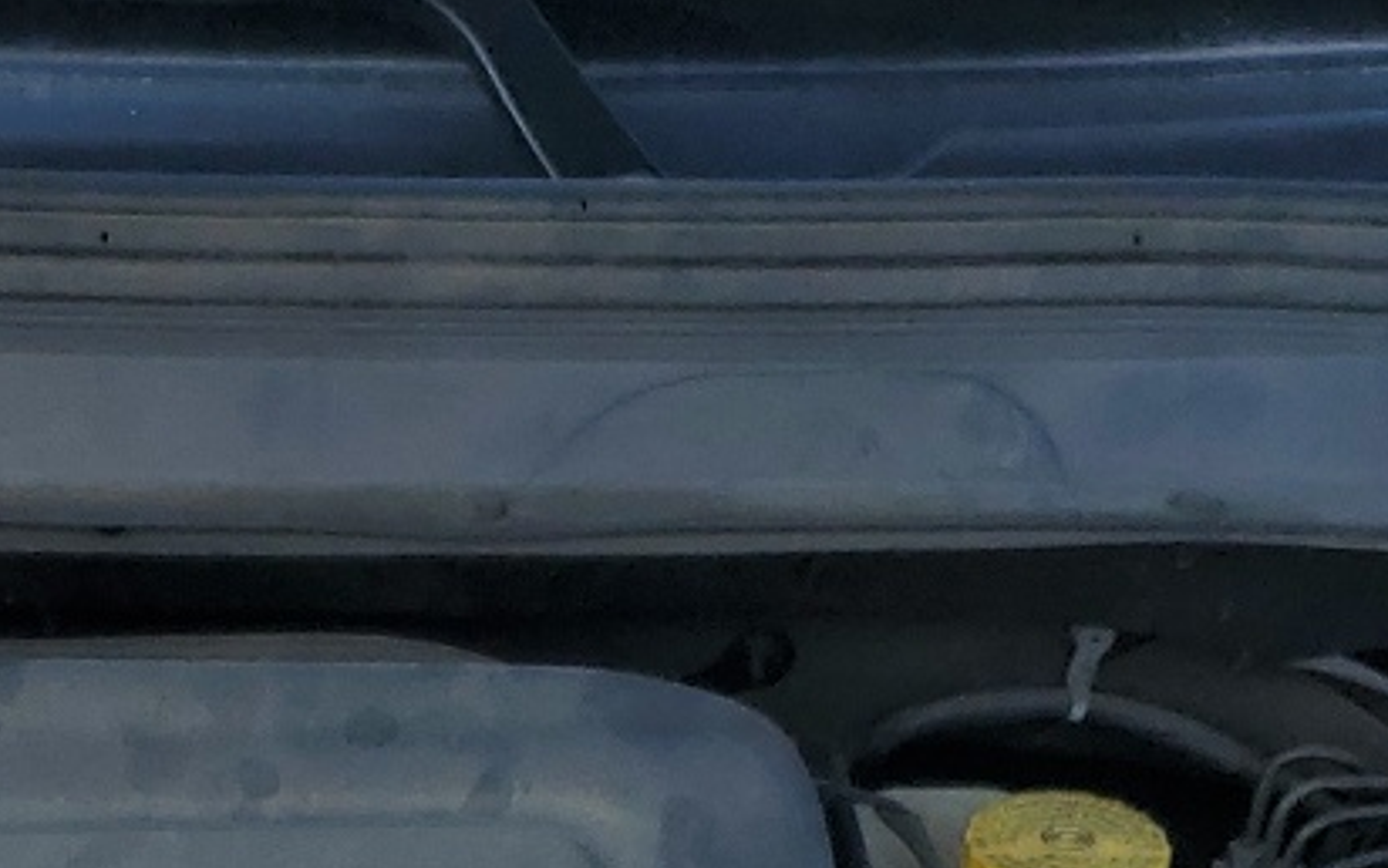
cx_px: 118
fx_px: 4050
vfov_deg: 10.8
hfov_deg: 19.1
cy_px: 1904
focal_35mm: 107
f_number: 1.5
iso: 50
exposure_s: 1/1250
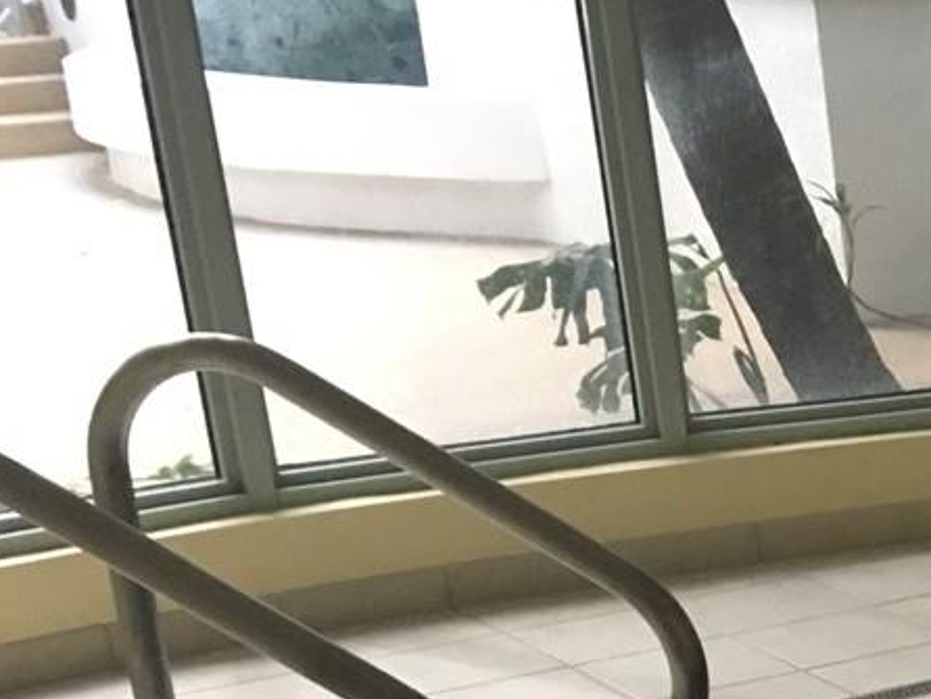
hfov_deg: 16.5
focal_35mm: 104
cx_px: 1559
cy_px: 843
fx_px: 2799
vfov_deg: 13.8
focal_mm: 4.15
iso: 160
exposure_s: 1/30
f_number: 2.2
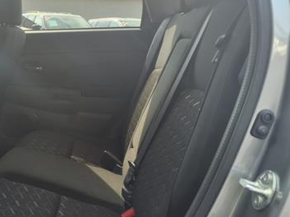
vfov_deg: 29.6
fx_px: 410
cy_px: 89
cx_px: 47
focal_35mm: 49
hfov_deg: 37.2
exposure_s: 1/256
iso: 40
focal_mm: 3.58
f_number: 1.9
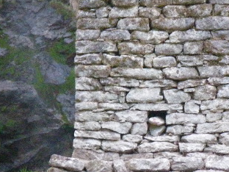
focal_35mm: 115
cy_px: -1
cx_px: 161
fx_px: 761
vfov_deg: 12.7
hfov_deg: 17.1
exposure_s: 1/60
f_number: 4.2
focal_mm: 7.5
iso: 800
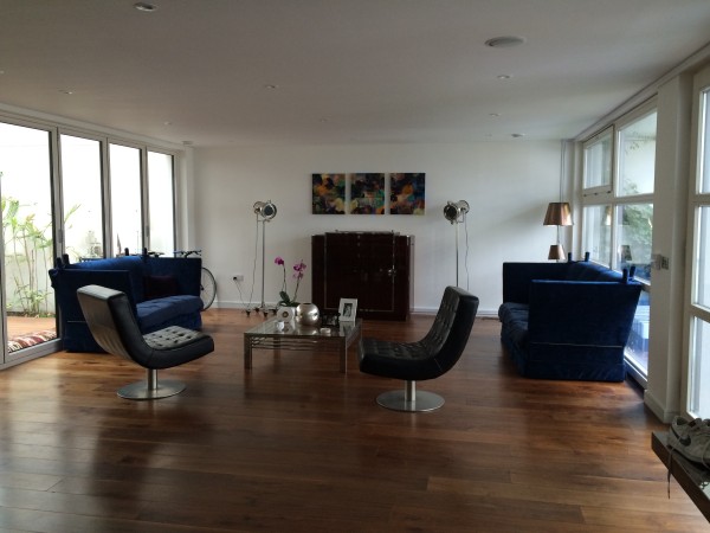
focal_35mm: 30
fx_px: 615
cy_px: 266
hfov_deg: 60.0
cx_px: 355
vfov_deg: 46.8
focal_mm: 4.12
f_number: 2.2
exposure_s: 1/30
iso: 50
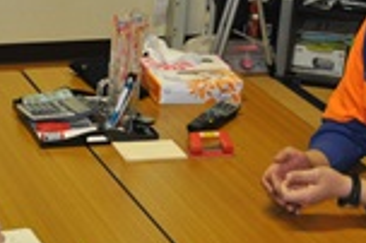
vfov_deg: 11.9
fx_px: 1168
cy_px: 173
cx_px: 94
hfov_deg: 17.7
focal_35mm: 115
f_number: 4.2
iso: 800
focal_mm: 26
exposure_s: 1/60
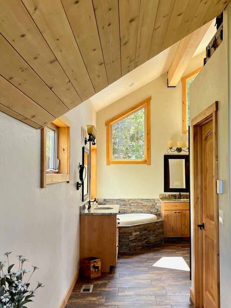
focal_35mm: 37
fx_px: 329
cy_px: 161
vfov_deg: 50.1
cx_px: 136
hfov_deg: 38.5
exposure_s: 1/122
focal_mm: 5.1
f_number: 1.6
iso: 80
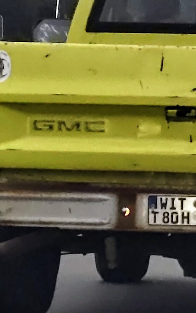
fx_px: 1768
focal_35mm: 207
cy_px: 114
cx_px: 235
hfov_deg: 6.3
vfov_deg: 10.1
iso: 3200
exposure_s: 1/800
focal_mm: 22.5
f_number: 2.3
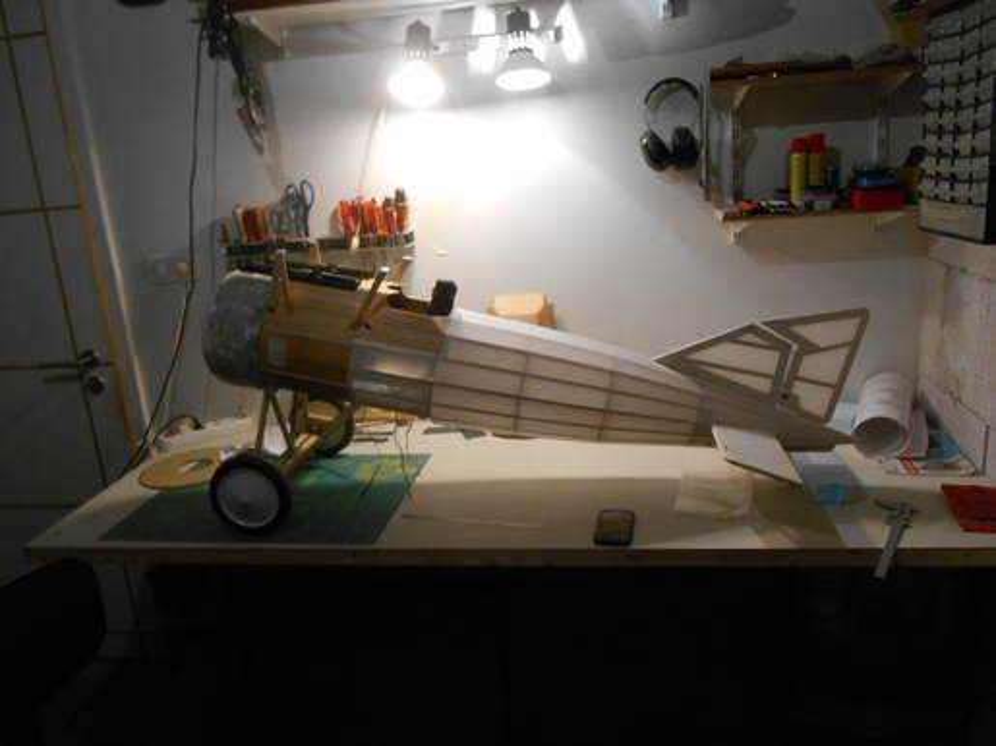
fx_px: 748
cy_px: 373
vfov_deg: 53.0
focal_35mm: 26
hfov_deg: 67.3
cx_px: 498
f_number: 3.4
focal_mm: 4.7
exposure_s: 1/30
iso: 360
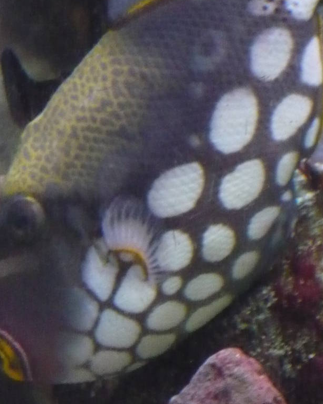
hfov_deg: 7.6
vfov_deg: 9.5
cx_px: 143
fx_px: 2440
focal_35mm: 204
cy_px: 137
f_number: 5.1
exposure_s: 1/8
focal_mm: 16.5
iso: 800
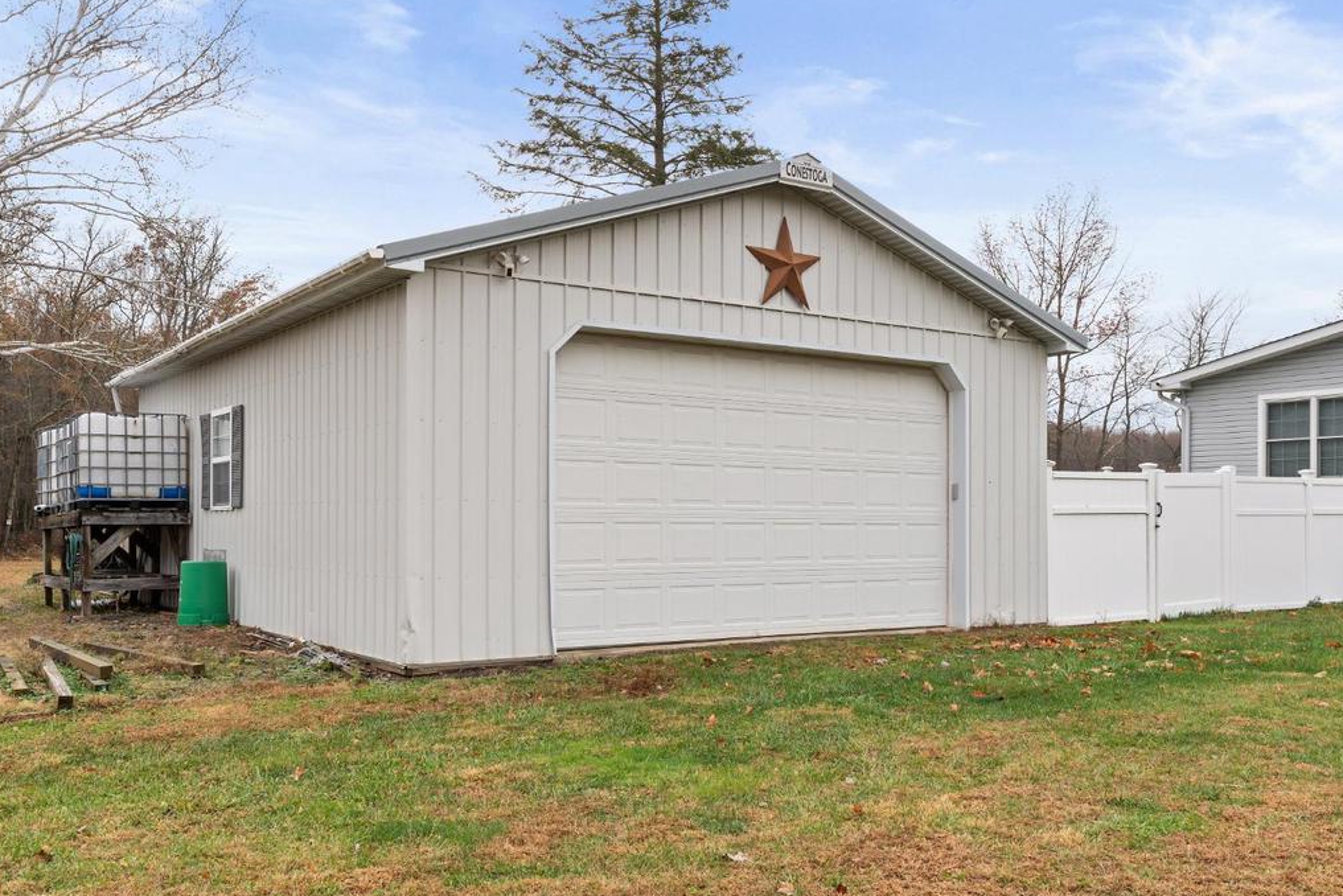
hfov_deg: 55.7
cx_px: 711
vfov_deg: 38.9
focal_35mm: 34
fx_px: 1269
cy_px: 477
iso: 250
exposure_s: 1/40
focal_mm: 24
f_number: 10
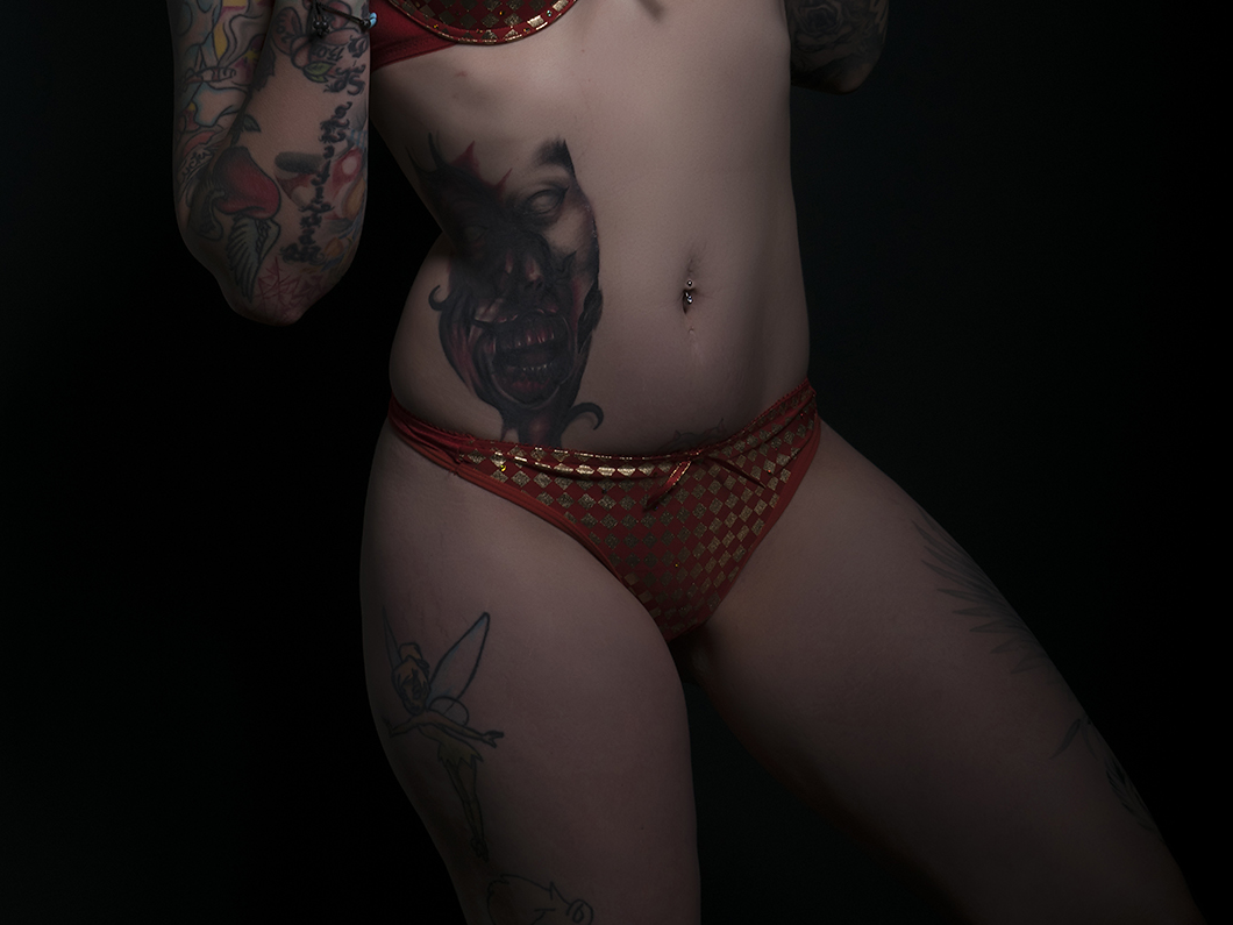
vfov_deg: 12.3
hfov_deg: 16.5
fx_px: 4265
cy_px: 90
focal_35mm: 120
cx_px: 617
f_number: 9
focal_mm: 55
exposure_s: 1/200
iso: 100
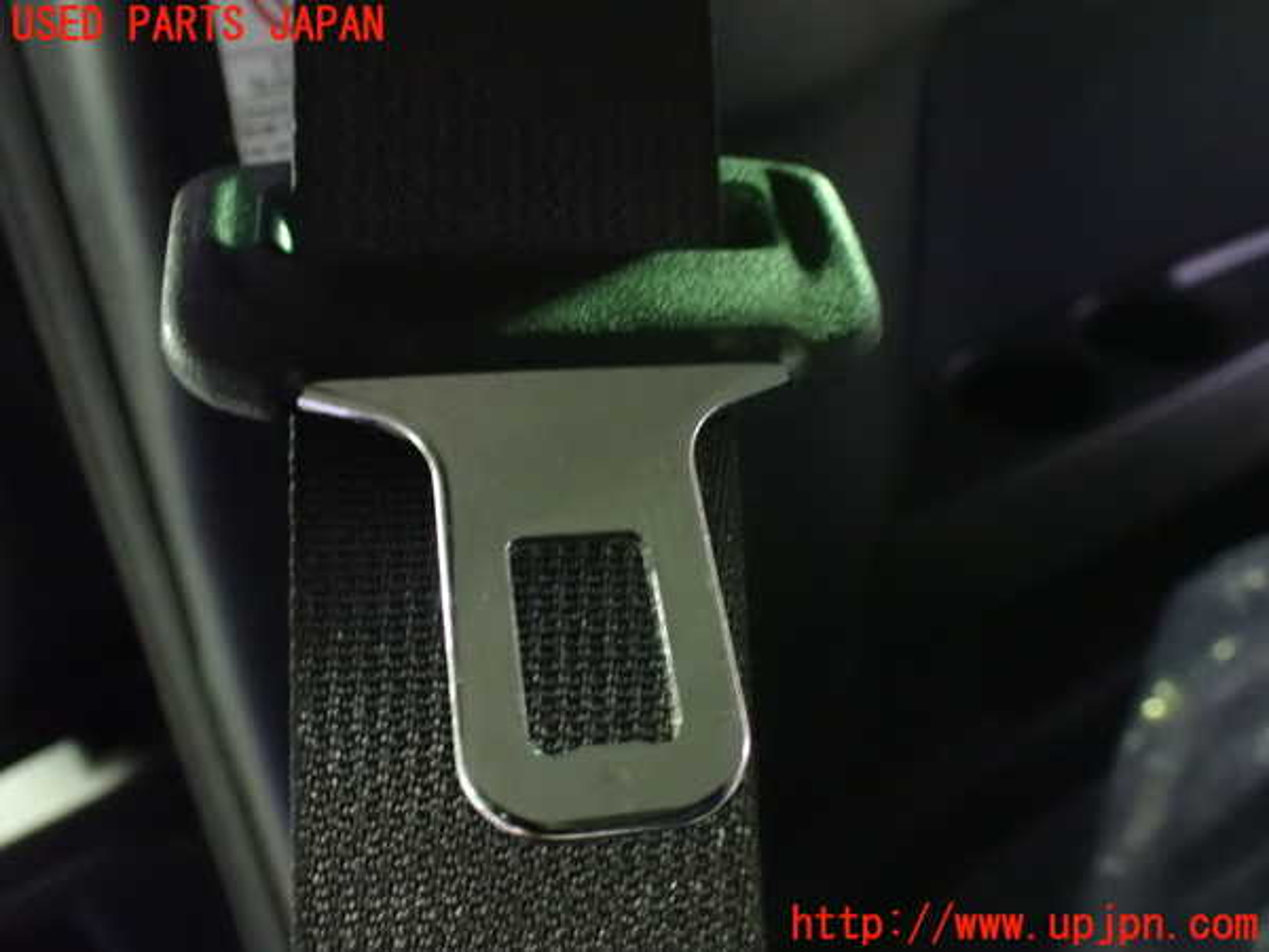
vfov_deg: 46.8
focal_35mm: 30
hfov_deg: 60.0
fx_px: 1100
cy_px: 476
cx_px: 634
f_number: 2.3
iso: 1600
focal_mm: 5.4
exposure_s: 1/10
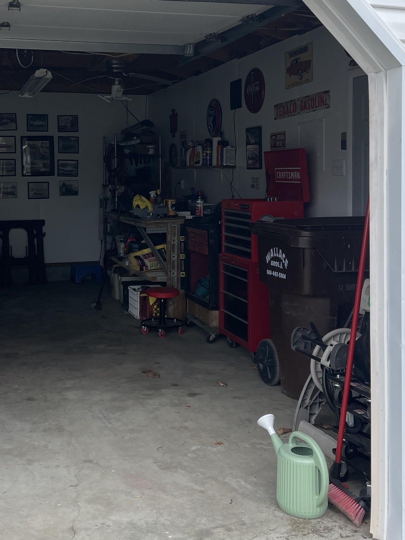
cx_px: 154
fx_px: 702
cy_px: 212
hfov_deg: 32.0
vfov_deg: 41.9
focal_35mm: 45
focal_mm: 4.2
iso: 32
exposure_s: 1/1221
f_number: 1.6
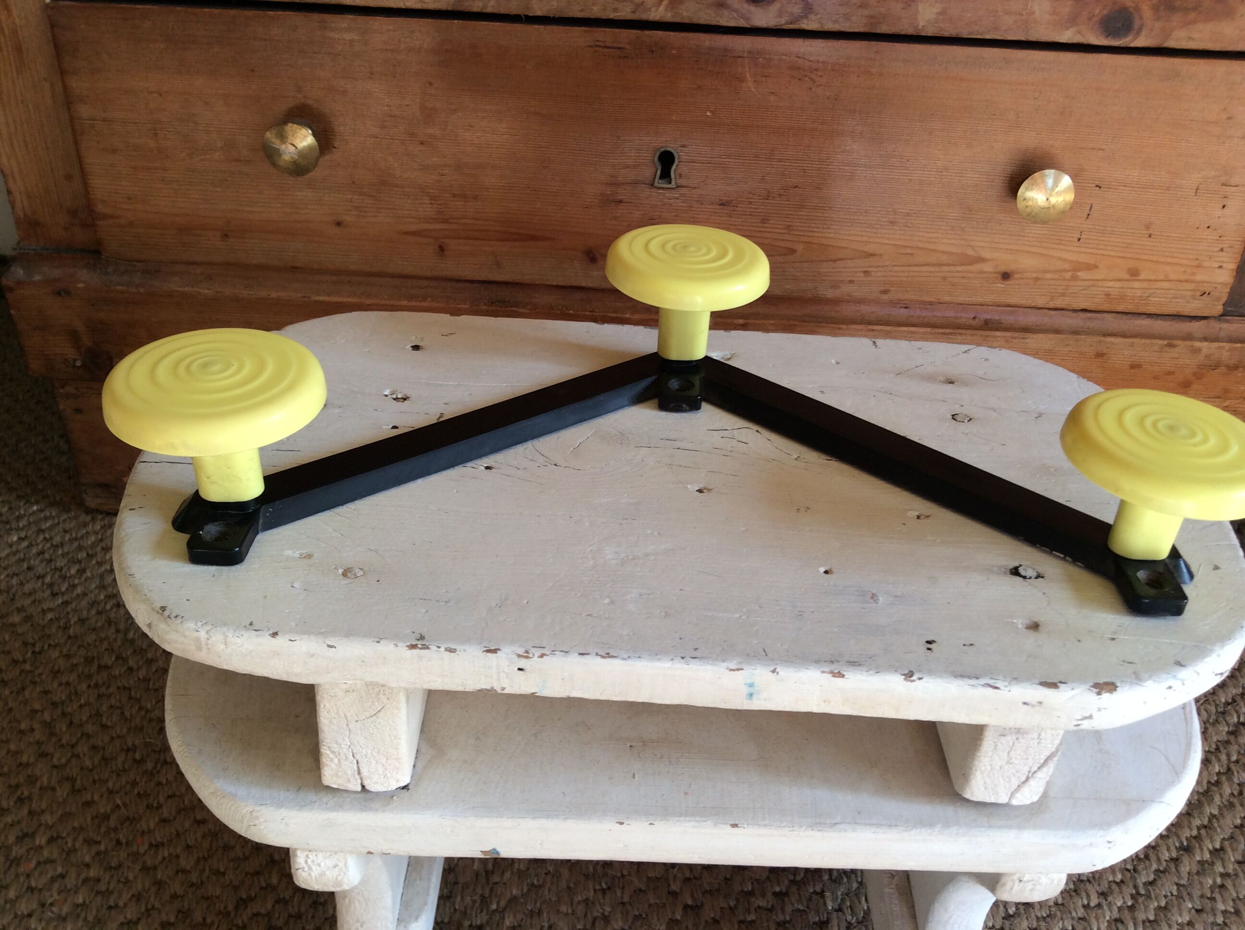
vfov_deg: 44.1
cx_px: 622
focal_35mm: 32
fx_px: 1149
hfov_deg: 56.9
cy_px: 465
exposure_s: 1/33
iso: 32
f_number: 2.4
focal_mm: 3.3
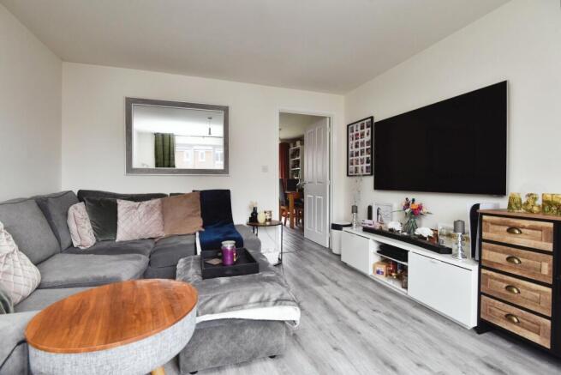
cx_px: 280
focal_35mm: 16
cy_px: 188
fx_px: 249
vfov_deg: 73.8
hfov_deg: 96.7
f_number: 7.1
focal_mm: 16
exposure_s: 1/20
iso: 500
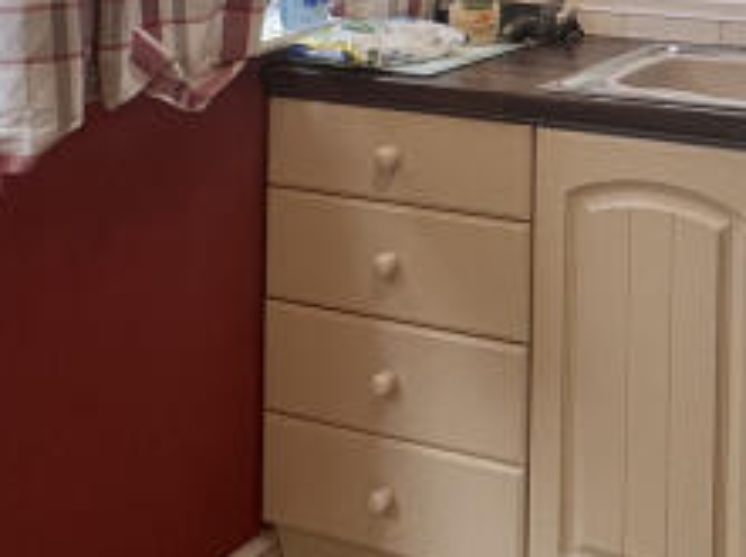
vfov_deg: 20.6
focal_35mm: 65
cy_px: -165
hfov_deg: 29.1
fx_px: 1399
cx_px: 611
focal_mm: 2.22
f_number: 2.2
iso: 64
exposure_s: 1/100
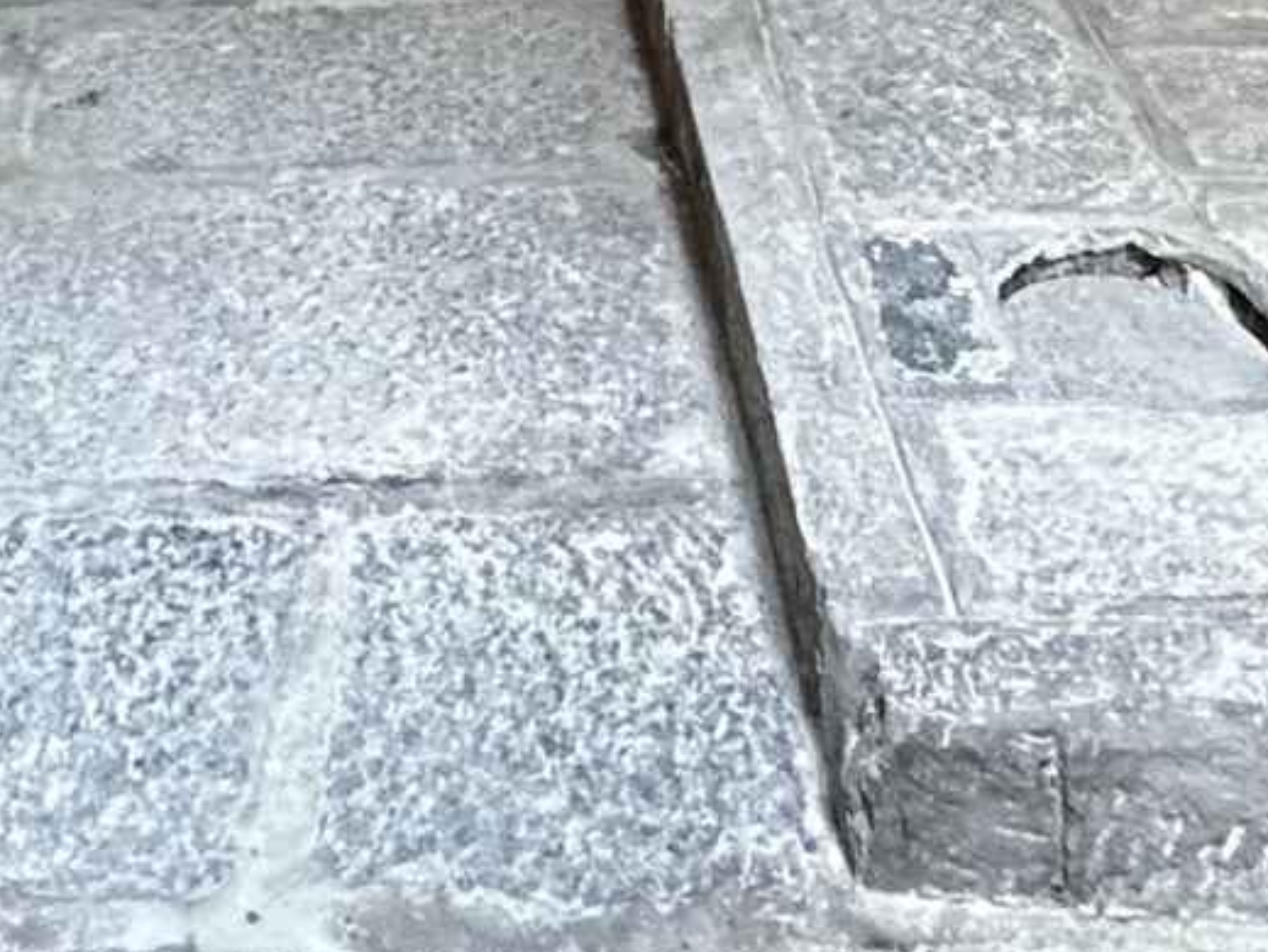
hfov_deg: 28.0
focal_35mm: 69
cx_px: 425
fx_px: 2529
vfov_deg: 15.1
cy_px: -1181
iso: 500
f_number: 2.2
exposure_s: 1/60
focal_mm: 2.22
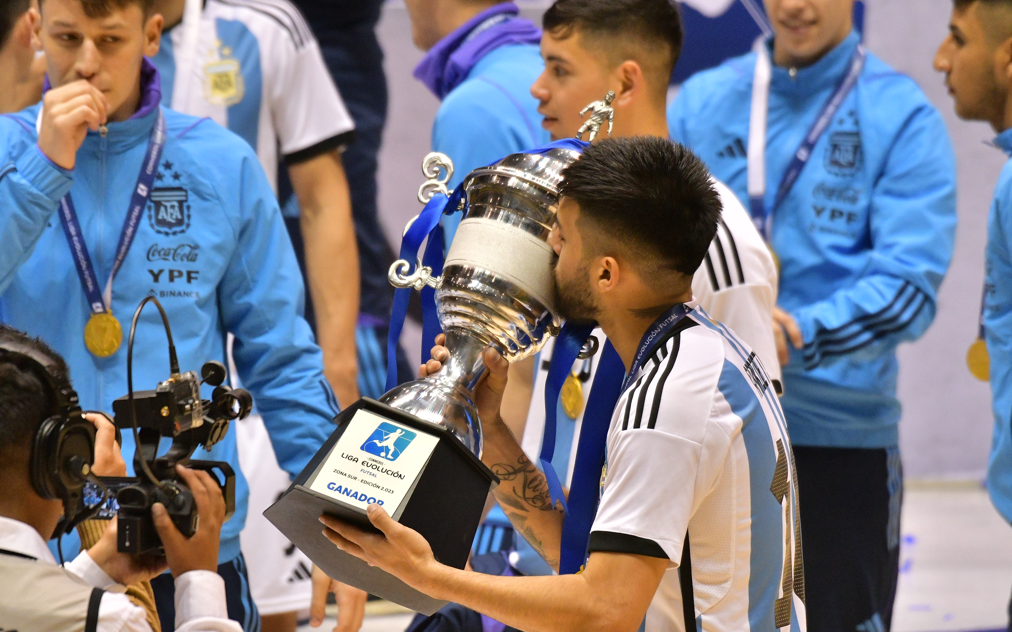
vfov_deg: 2.3
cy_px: 328
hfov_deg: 3.6
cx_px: 506
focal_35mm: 582
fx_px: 16052
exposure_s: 1/500
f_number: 5.6
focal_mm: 380
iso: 2500
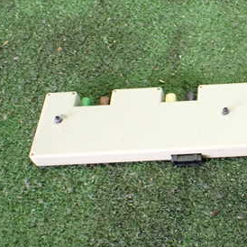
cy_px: 114
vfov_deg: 29.5
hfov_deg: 27.3
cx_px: 264
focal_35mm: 58
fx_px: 468
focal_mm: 5.4
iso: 800
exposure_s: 1/50
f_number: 2.3
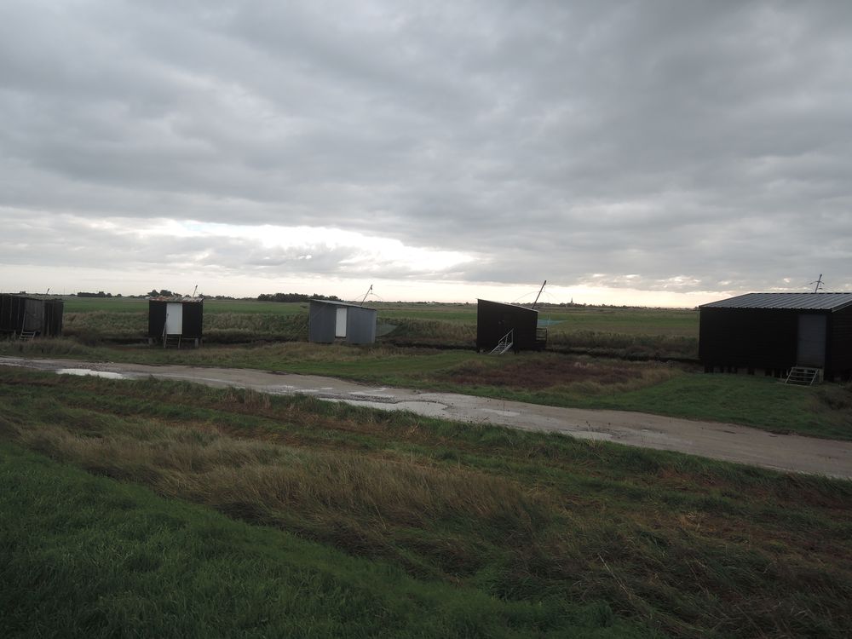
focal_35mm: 24
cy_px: 320
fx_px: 591
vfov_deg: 56.8
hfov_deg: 71.6
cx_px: 426
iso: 80
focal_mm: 5.1
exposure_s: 1/500
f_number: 2.8
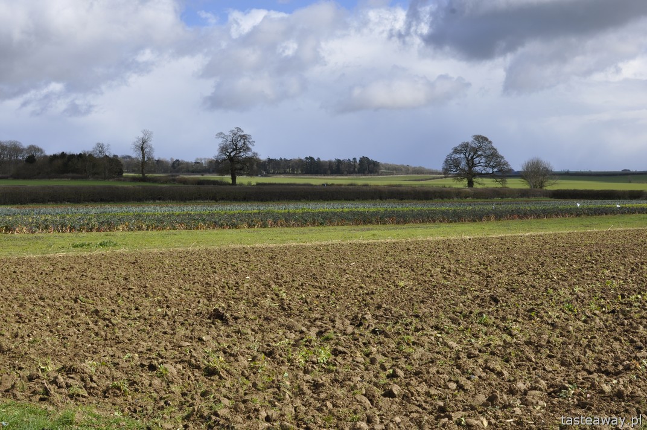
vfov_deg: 25.7
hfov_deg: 37.9
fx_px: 942
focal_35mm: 52
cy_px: 215
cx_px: 324
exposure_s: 1/200
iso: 200
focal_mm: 35
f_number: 14
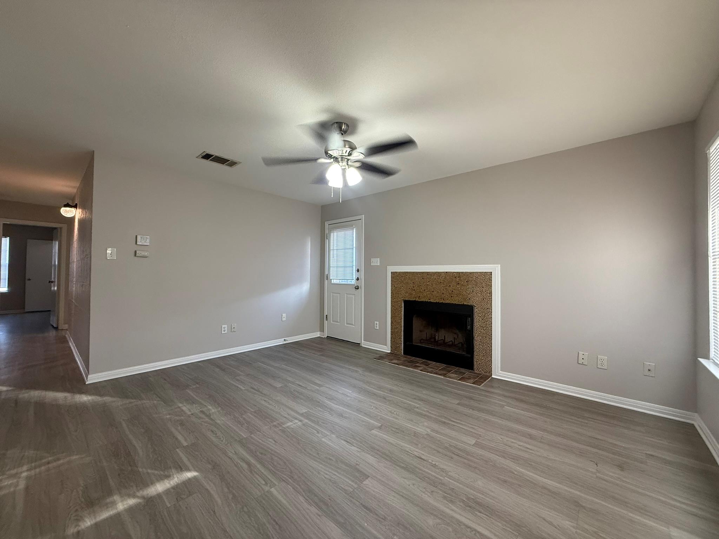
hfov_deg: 102.1
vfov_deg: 85.7
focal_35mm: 14
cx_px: 360
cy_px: 270
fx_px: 291
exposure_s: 1/60
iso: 200
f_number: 2.2
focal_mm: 2.22
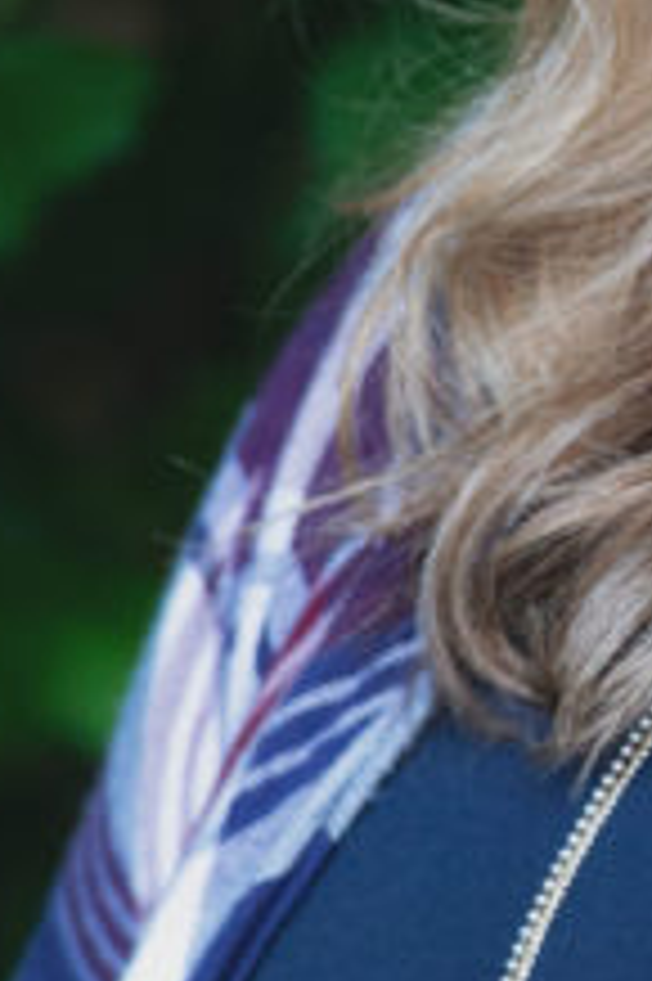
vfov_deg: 2.2
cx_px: 1252
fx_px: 25603
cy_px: 202
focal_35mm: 941
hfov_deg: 1.5
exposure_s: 1/200
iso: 800
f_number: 5.6
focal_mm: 200
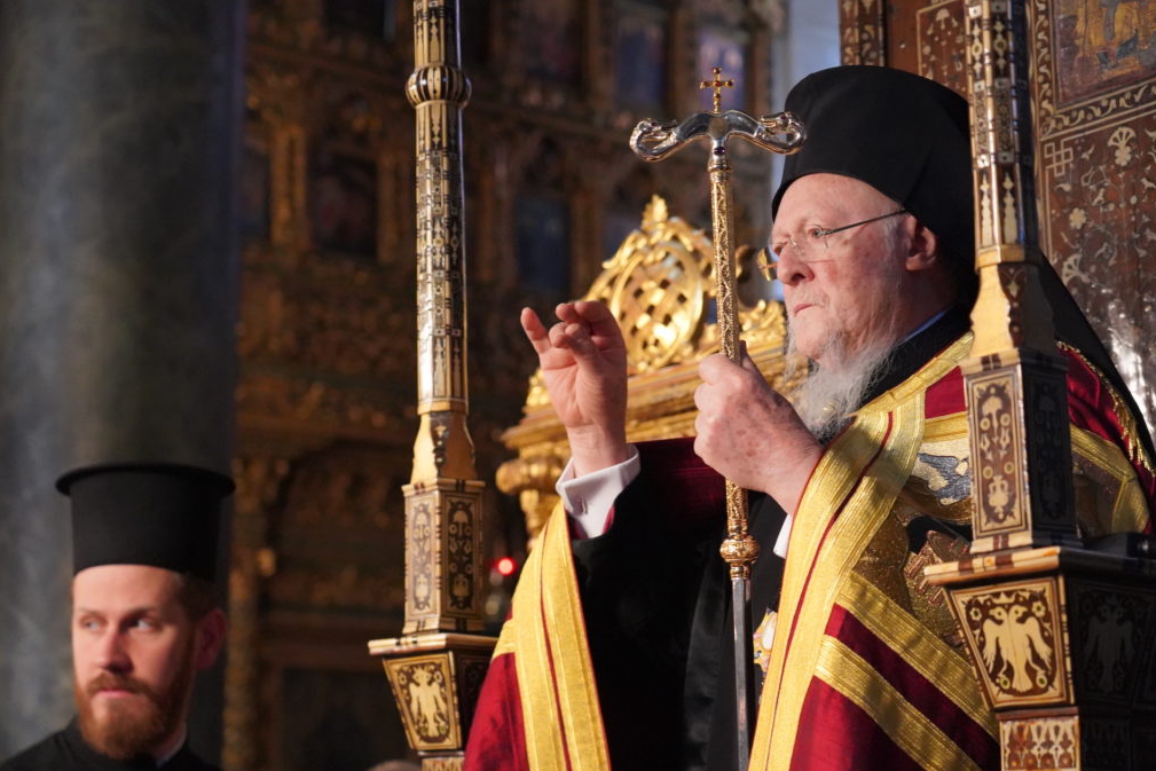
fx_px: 2216
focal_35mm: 69
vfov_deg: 19.7
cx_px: 584
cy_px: 390
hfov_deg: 29.2
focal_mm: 68
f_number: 4
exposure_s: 1/60
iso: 12800
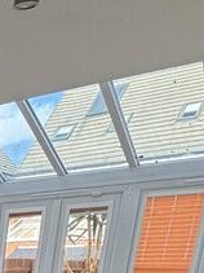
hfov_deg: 16.0
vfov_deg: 22.0
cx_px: -222
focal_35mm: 68
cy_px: 444
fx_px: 535
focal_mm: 2.22
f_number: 2.2
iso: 40
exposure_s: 1/99
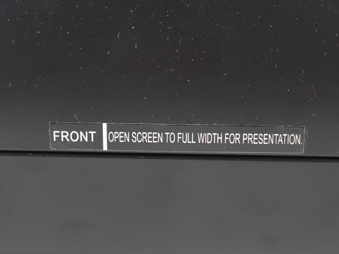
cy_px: 139
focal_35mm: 102
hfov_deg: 19.3
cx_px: 161
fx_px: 995
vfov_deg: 14.6
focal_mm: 55
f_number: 10
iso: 100
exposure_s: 1/125
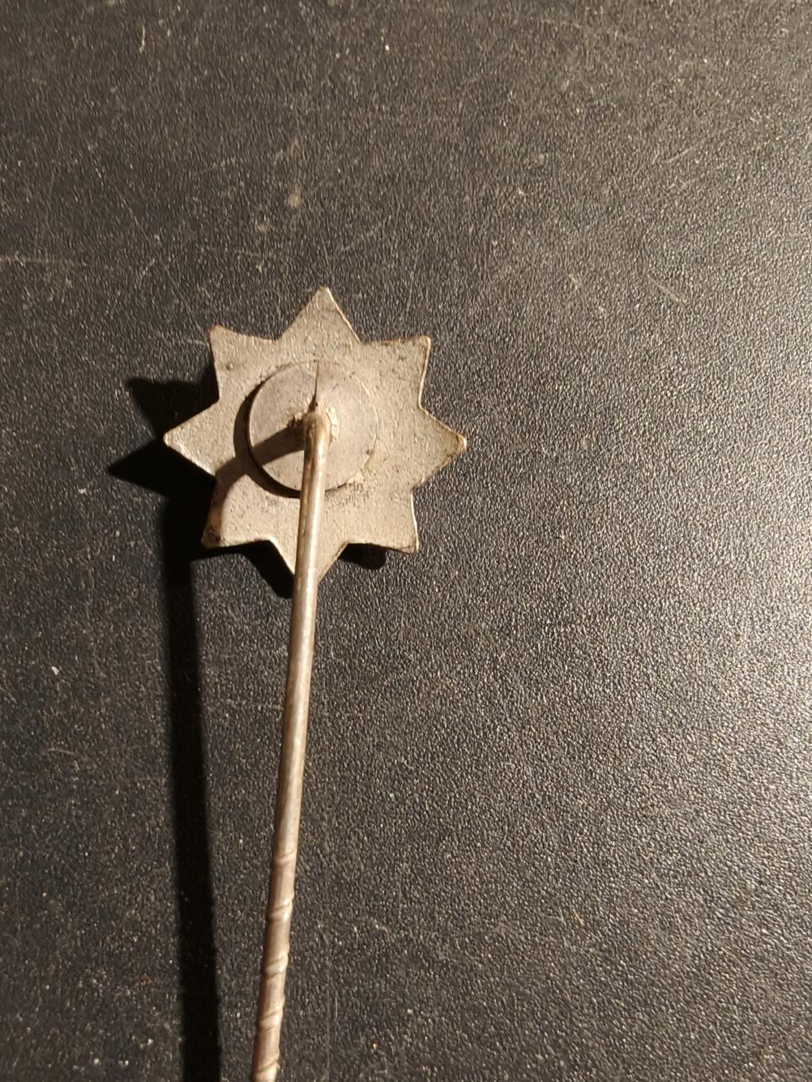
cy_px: 666
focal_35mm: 31
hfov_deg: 45.0
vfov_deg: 57.7
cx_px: 297
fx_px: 969
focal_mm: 2.32
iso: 250
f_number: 2
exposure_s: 1/52
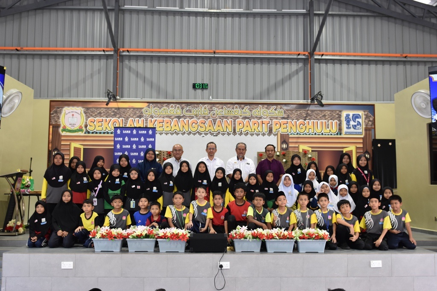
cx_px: 218
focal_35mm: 39
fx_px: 473
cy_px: 146
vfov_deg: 34.2
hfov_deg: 49.5
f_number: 4.5
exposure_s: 1/80
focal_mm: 26
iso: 800
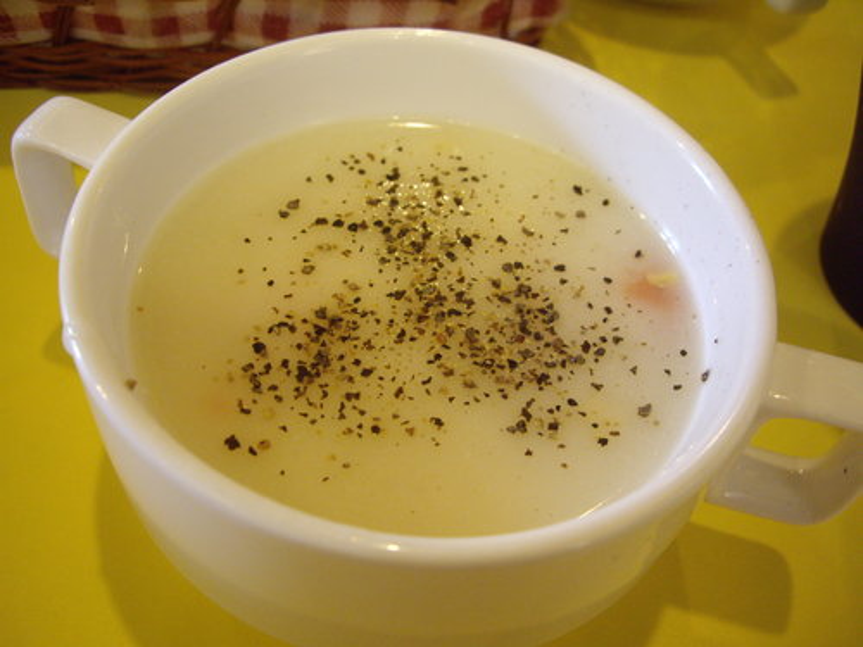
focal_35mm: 38
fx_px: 947
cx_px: 432
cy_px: 324
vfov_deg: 37.7
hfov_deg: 49.0
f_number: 2.8
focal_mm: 7.9
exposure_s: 1/40
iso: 400
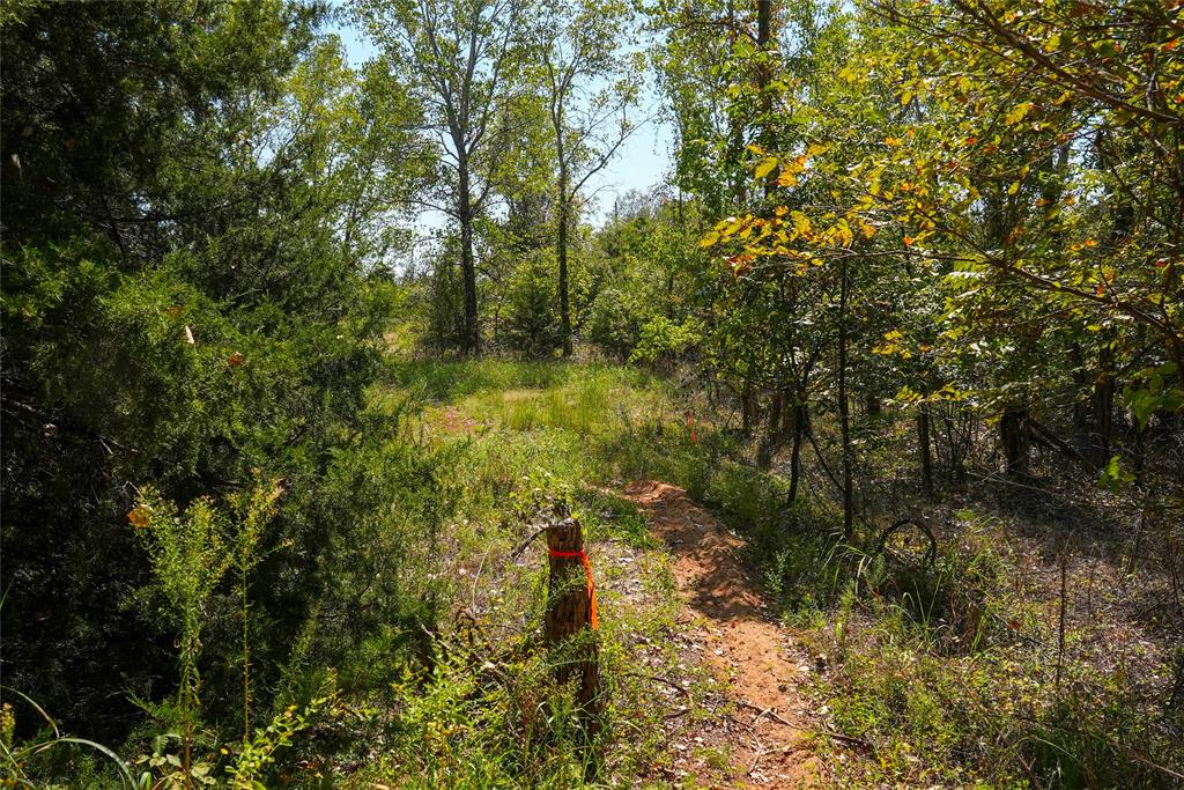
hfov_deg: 54.4
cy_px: 395
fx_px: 1151
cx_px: 592
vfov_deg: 37.9
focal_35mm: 35
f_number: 10
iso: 500
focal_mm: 35
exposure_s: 1/640
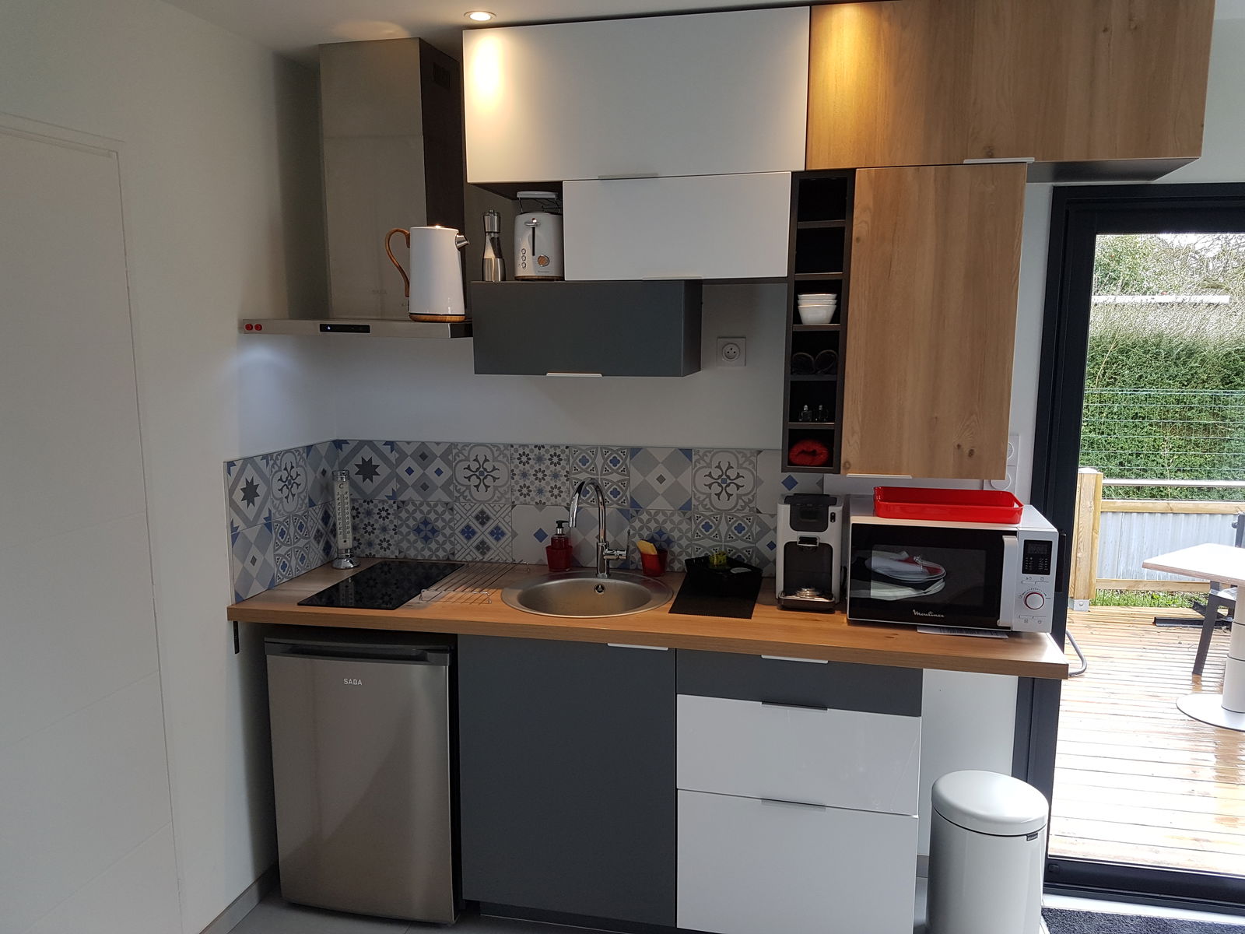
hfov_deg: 67.3
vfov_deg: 53.1
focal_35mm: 26
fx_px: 935
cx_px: 622
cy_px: 467
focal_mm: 4.2
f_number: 1.7
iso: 50
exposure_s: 1/100
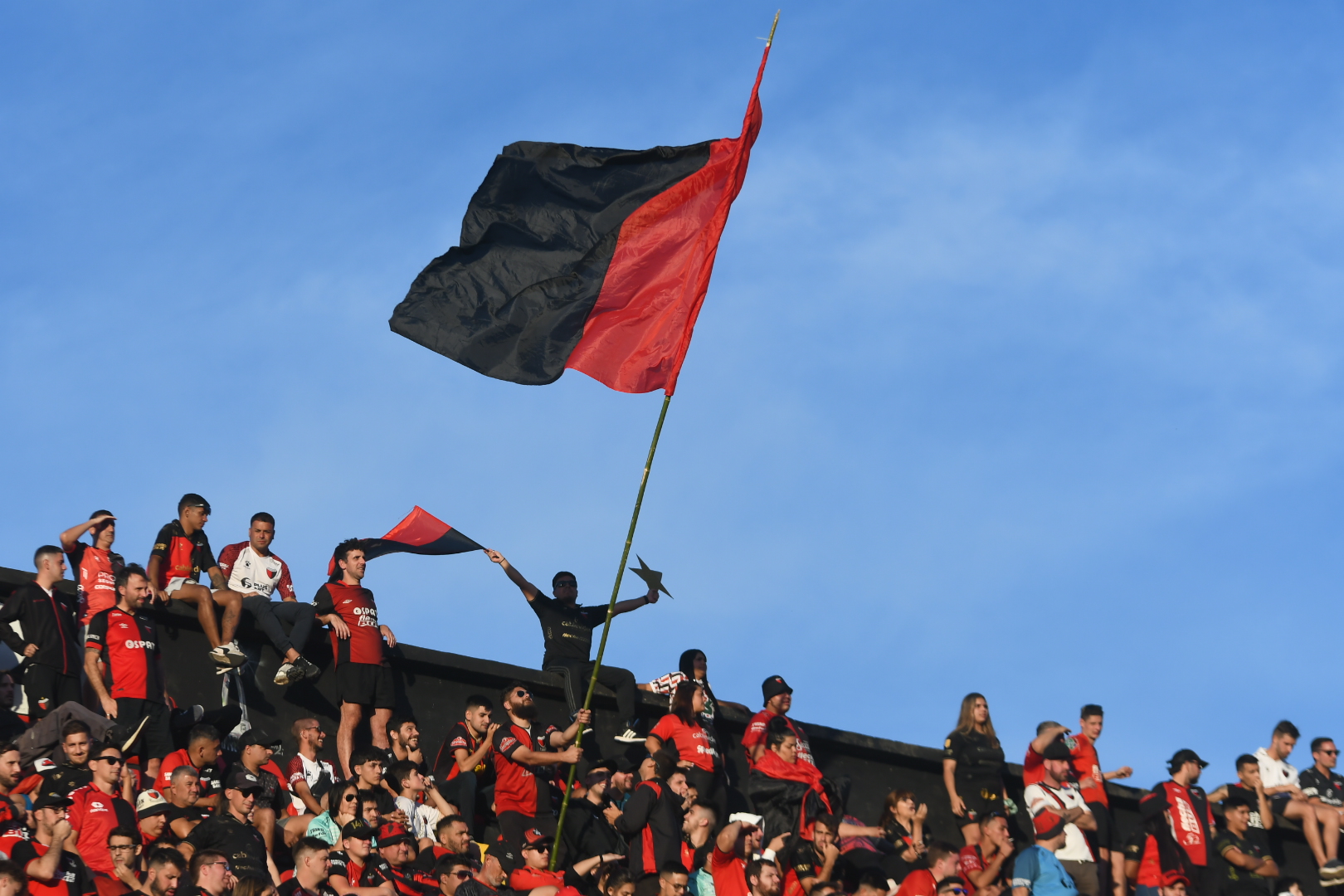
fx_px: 7839
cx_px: 672
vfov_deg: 6.5
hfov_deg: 9.8
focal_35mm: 210
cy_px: 448
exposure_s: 1/1000
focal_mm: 140
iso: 200
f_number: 4.5
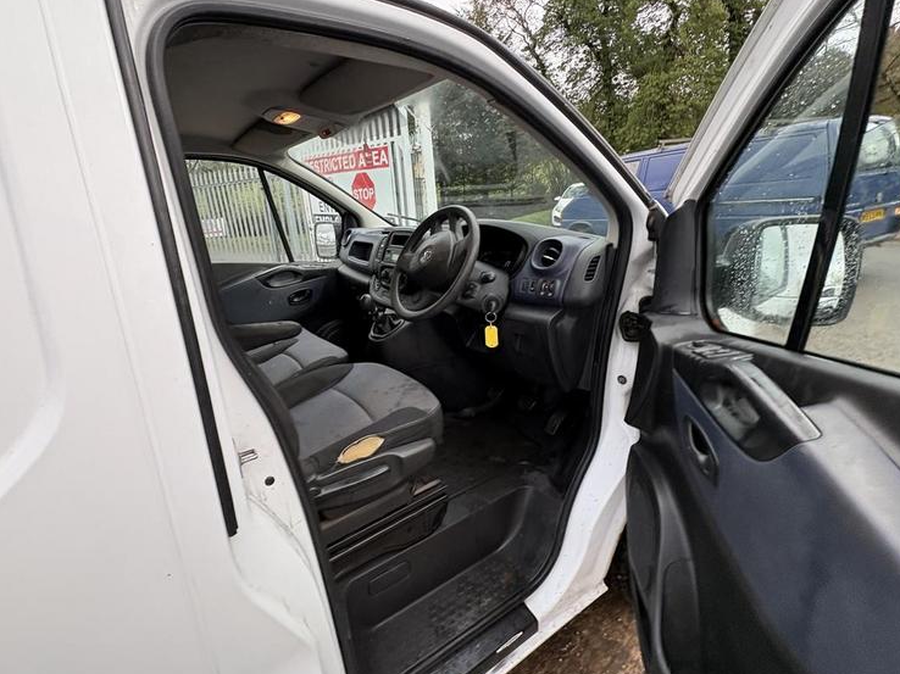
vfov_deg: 74.6
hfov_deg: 90.8
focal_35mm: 17
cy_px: 319
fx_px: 442
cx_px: 407
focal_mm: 2.22
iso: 125
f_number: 2.2
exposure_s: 1/99
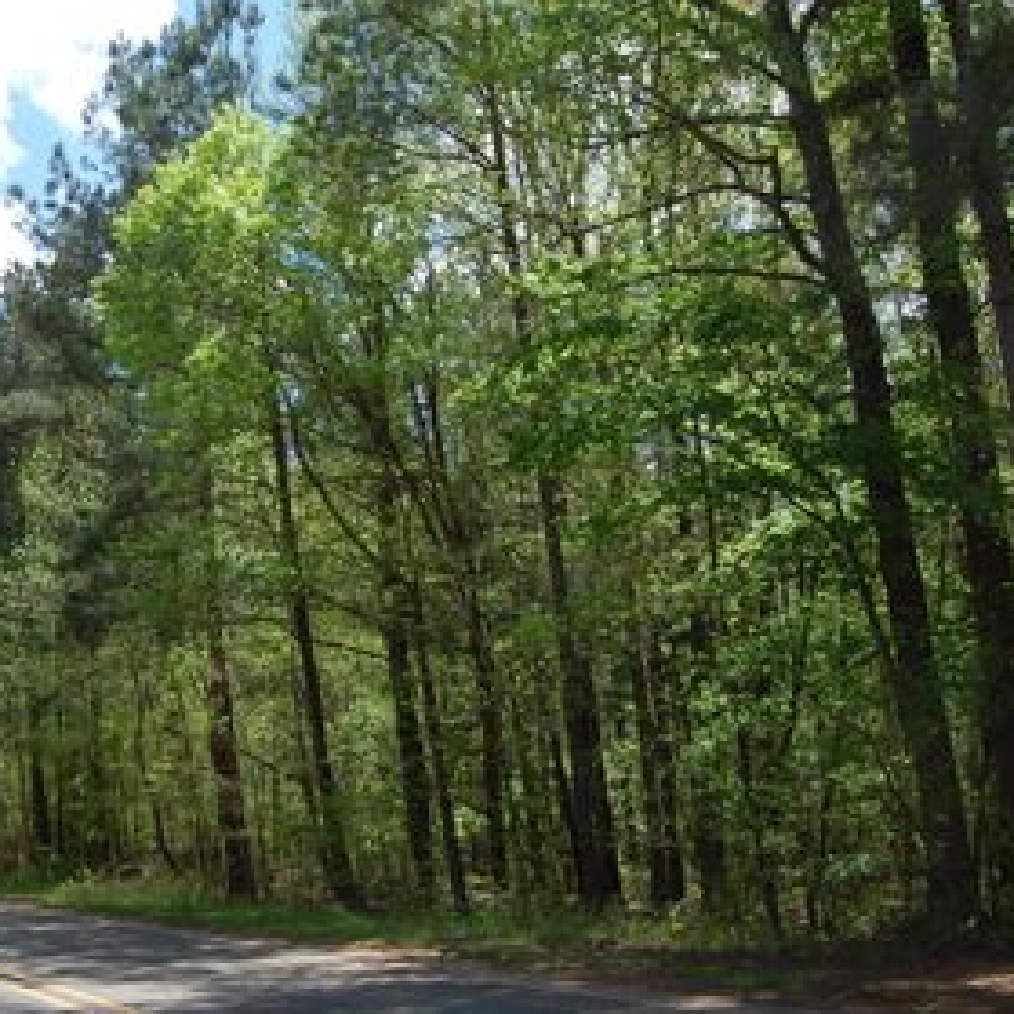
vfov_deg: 40.8
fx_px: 1359
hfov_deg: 39.7
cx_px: 247
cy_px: 440
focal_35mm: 41
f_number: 8
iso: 200
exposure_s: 1/250
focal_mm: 18
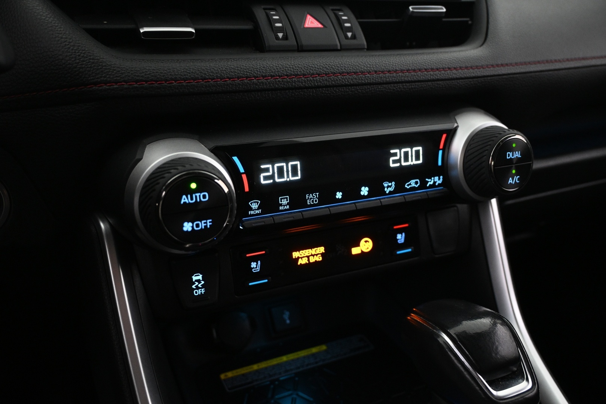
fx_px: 530
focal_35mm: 32
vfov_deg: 41.7
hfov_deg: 59.5
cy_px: 202
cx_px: 303
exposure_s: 1/30
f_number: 4
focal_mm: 21
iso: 1800
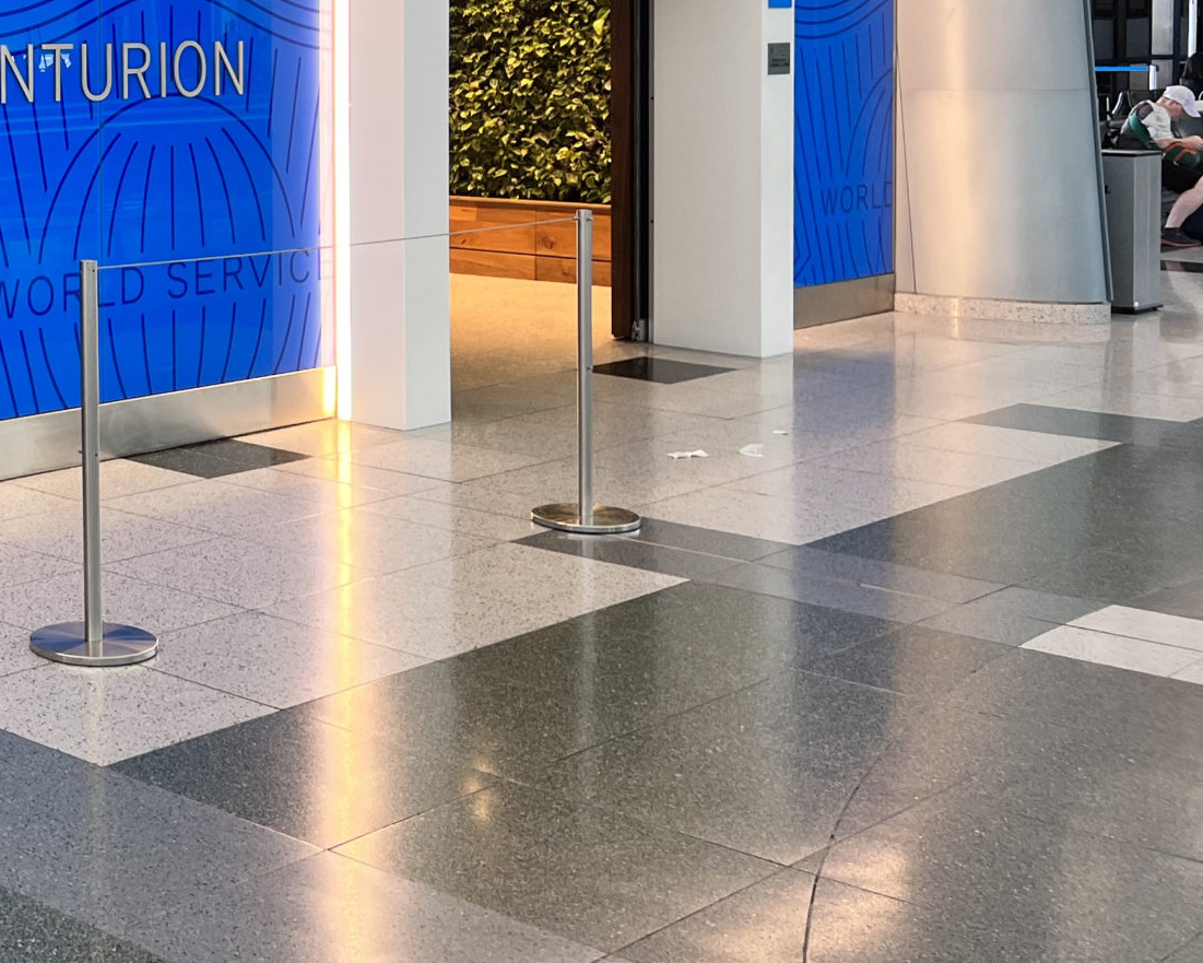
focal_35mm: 59
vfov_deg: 25.1
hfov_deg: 28.5
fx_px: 2101
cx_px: -172
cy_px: 127
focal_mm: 5.7
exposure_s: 1/143
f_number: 1.5
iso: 64
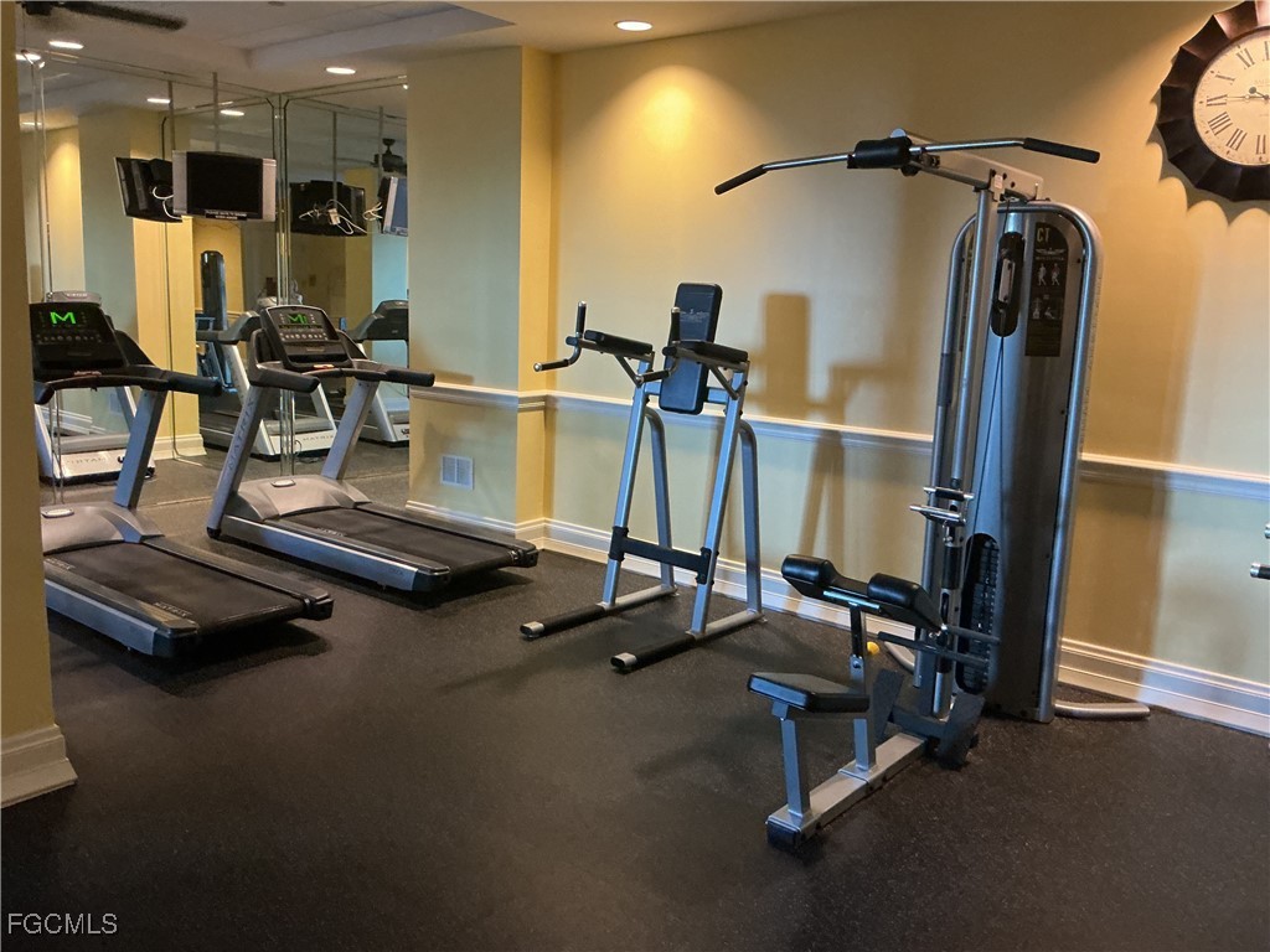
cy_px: 476
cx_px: 635
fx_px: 1064
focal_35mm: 29
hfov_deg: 61.7
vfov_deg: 48.2
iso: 320
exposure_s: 1/40
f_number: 1.8
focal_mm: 3
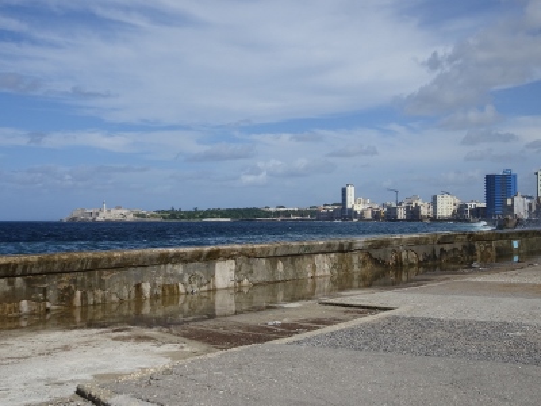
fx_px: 688
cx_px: 270
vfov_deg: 32.9
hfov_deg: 42.9
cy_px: 203
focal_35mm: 44
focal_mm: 7.58
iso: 80
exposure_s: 1/1250
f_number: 4.5
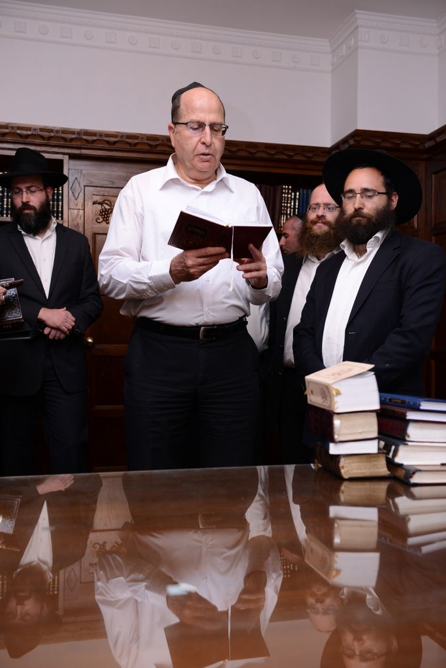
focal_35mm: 38
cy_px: 334
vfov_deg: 50.7
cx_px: 223
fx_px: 706
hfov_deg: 35.1
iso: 1250
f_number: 4.5
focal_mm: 38
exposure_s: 1/125
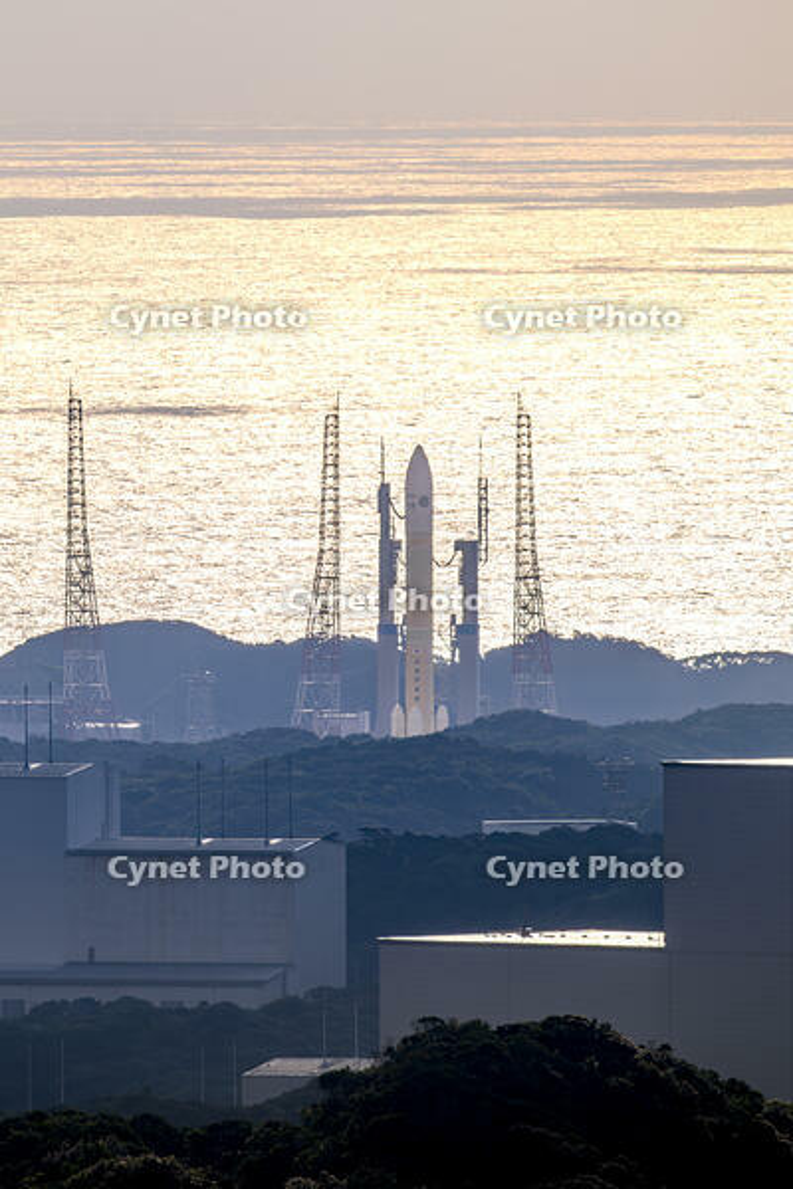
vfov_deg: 3.7
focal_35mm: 560
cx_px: 396
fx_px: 18502
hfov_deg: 2.5
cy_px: 594
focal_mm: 560
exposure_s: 1/1000
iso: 100
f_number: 11
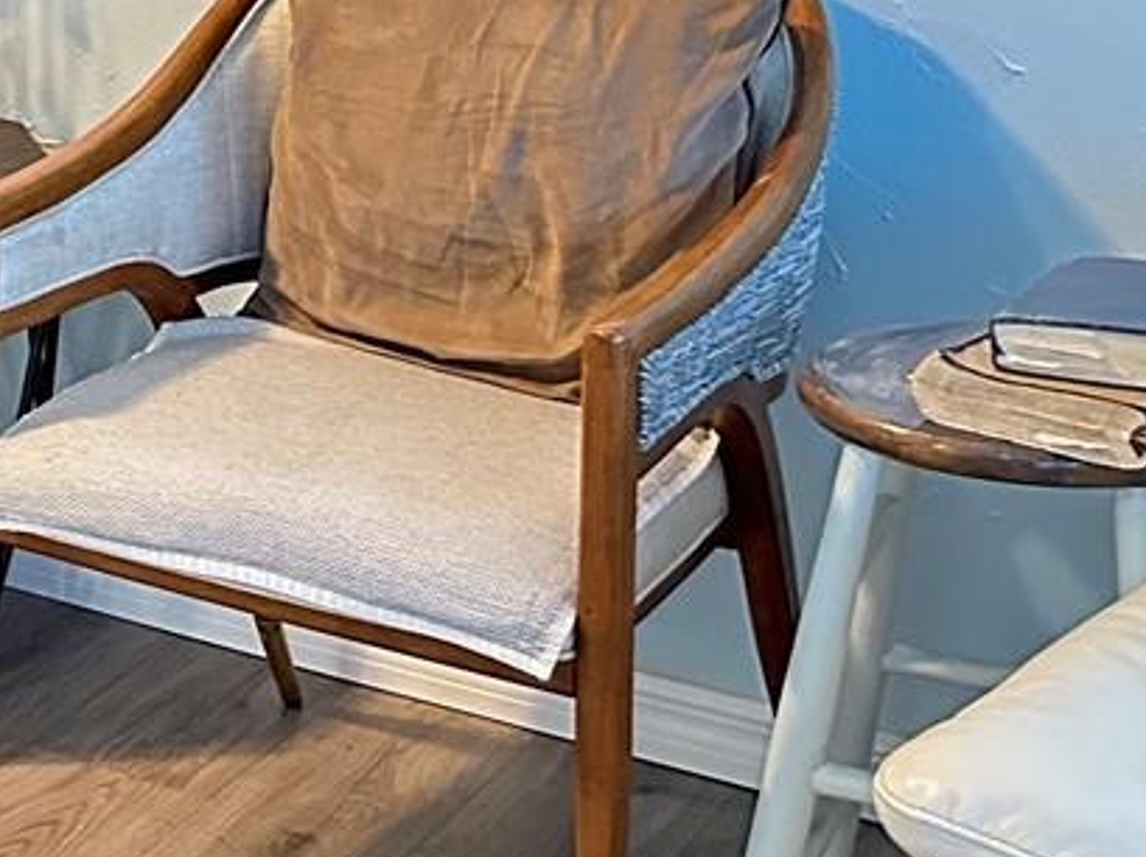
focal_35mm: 94
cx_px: -586
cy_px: -224
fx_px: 3109
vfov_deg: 15.1
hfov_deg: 18.4
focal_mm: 6.86
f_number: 1.78
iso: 800
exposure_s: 1/30
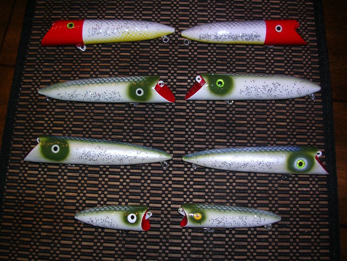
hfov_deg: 49.0
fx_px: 381
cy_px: 130
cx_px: 174
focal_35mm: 38
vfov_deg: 37.7
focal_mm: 5.8
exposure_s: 1/60.1
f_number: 2.8
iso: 50
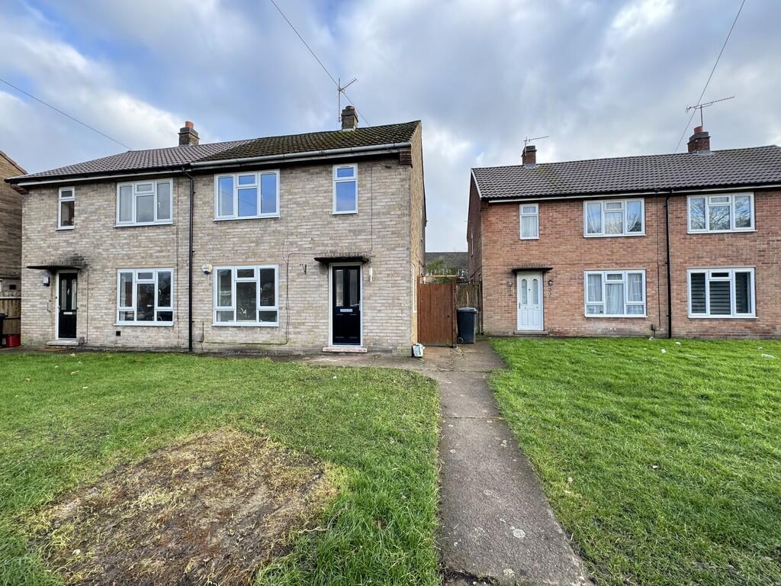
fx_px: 316
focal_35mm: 14
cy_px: 293
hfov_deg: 102.1
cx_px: 390
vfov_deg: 85.7
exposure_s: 1/110
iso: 40
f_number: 2.2
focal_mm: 2.22
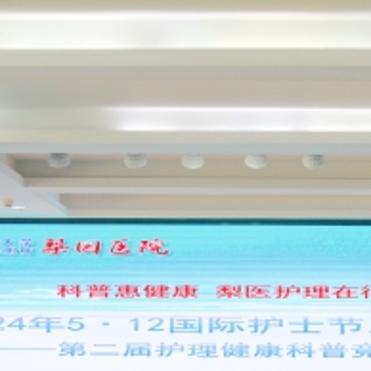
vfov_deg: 9.5
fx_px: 2231
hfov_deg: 9.5
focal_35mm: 184
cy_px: 292
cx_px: 178
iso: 400
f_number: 2.8
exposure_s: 1/640
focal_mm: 70
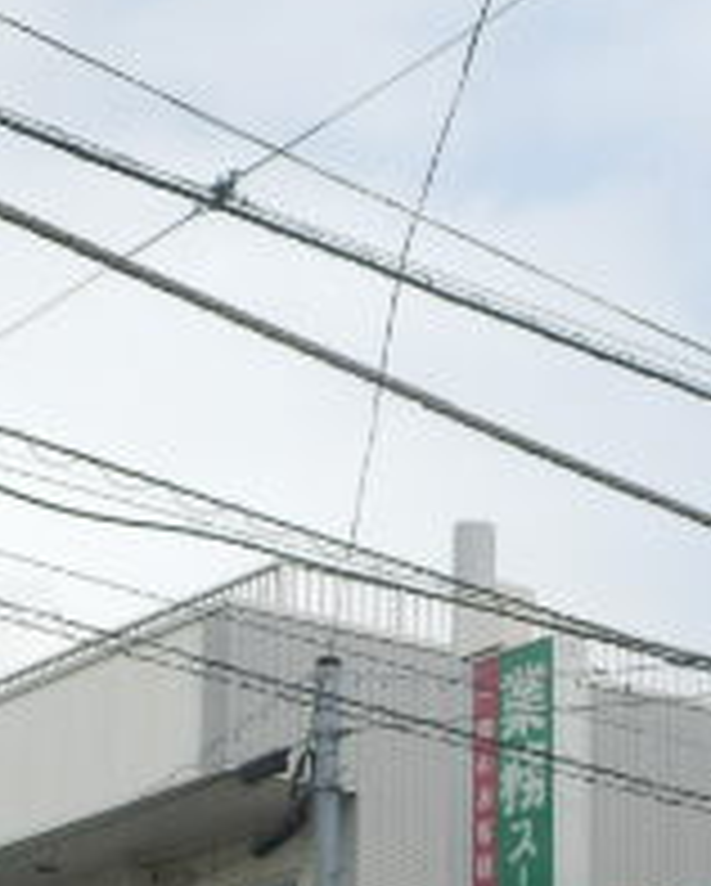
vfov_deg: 14.2
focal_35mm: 133
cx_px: 644
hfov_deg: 11.5
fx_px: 3493
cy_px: 944
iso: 80
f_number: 10.3
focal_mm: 7.4
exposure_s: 1/100
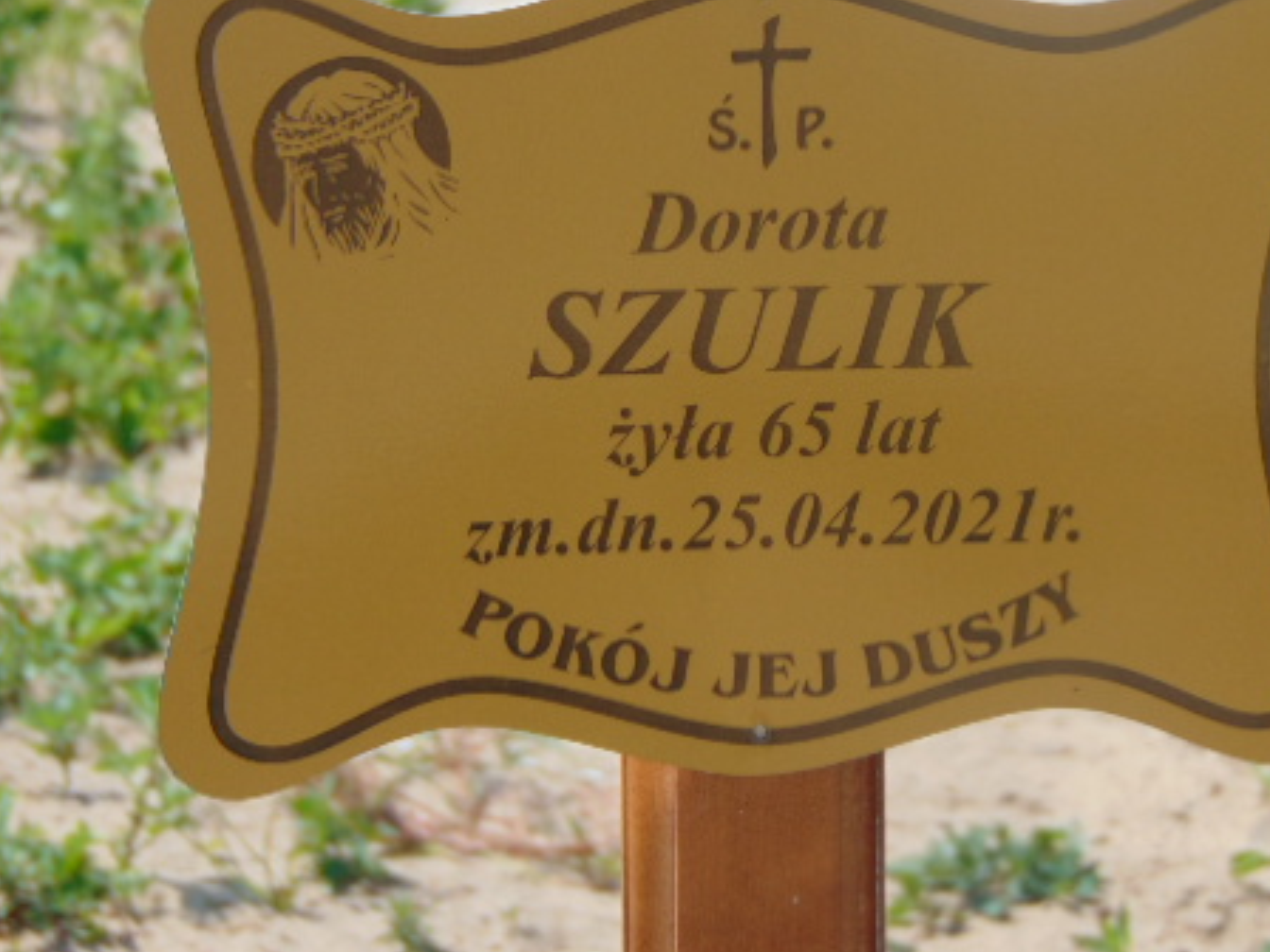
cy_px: 408
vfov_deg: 7.8
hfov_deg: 10.4
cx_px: 712
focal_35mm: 190
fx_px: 6971
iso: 80
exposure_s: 1/800
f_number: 4
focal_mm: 23.9
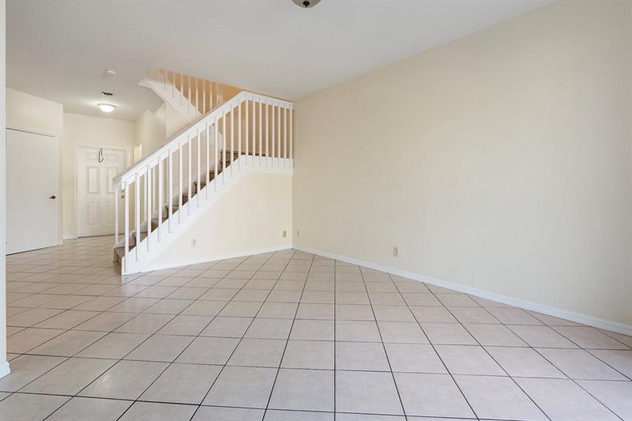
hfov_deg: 95.0
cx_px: 316
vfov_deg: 72.0
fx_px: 290
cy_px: 210
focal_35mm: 16
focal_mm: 11
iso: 400
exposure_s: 1/200
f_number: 4
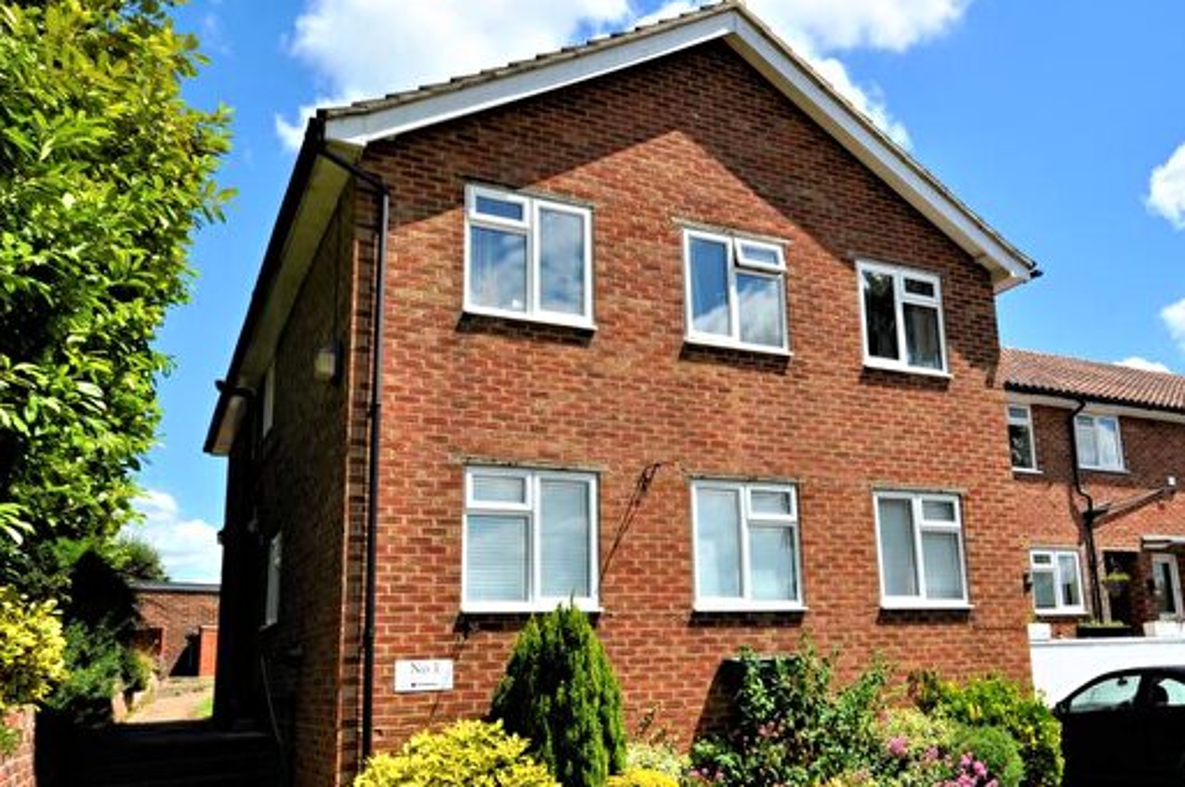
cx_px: 716
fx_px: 1009
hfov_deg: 60.3
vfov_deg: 42.6
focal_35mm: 31
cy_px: 442
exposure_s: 1/320
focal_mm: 15
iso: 200
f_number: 9
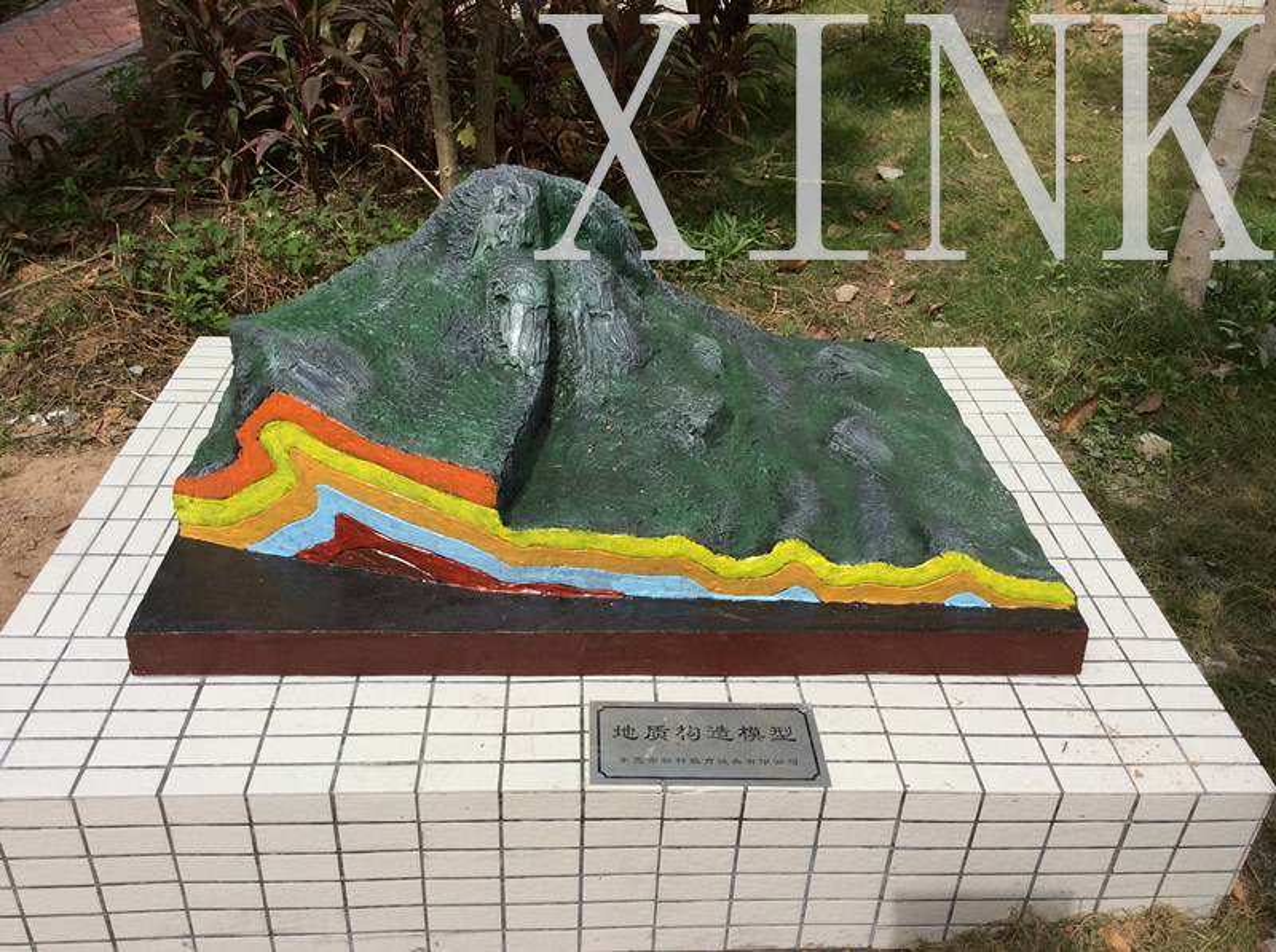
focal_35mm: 33
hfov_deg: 55.4
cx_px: 638
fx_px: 1214
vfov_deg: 42.8
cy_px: 476
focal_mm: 3.3
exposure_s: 1/2119
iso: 32
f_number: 2.4
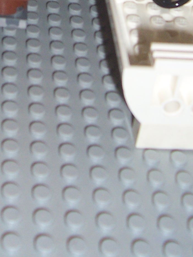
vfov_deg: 19.5
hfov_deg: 15.6
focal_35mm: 94
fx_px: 699
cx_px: 34
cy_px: -61
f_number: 2.7
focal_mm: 5.6
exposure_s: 1/60
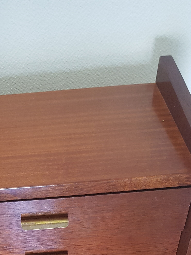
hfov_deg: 27.0
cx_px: 36
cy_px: 259
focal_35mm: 53
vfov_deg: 33.0
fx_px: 390
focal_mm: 4.2
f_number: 1.7
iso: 200
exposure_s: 1/33
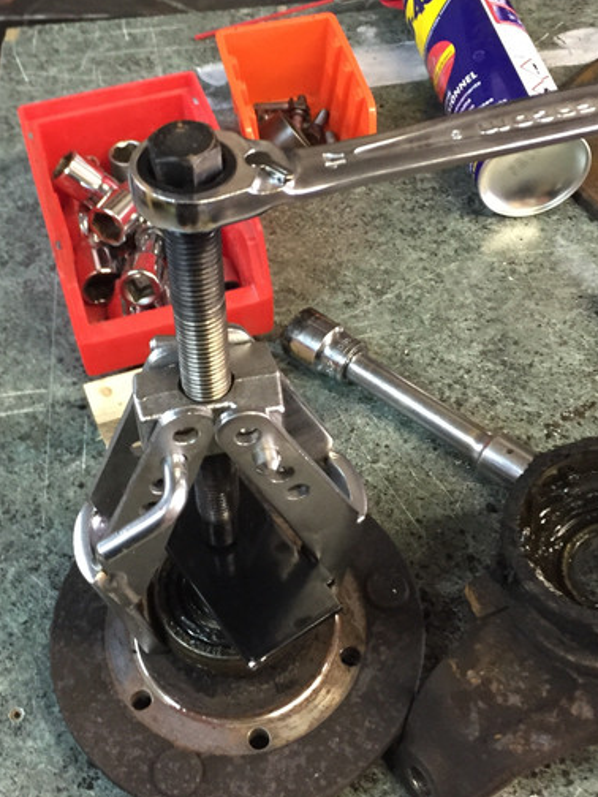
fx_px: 1060
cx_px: 244
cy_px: 338
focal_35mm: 46
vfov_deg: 41.1
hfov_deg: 31.4
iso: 250
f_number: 2.2
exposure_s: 1/20
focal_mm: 4.15
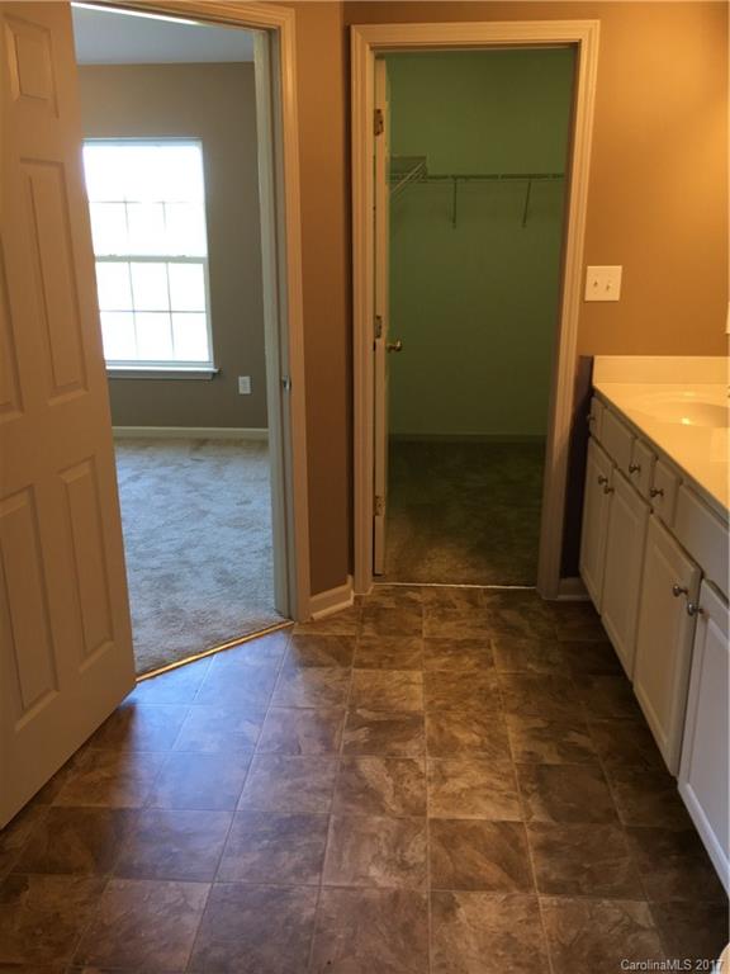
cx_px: 365
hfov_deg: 48.2
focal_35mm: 29
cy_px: 487
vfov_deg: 61.7
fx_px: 815
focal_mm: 4.15
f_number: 2.2
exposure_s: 1/30
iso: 50
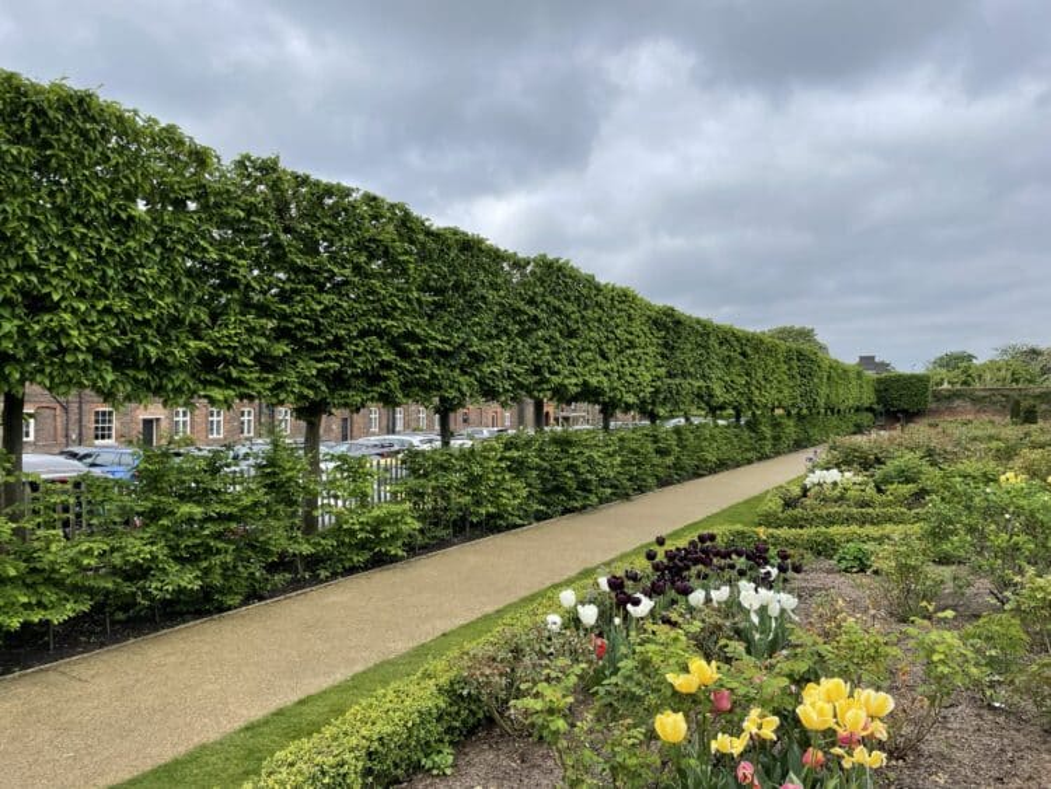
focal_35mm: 26
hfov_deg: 67.3
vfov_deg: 53.1
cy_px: 394
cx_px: 526
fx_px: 790
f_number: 1.6
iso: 32
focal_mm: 4.2
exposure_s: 1/2882
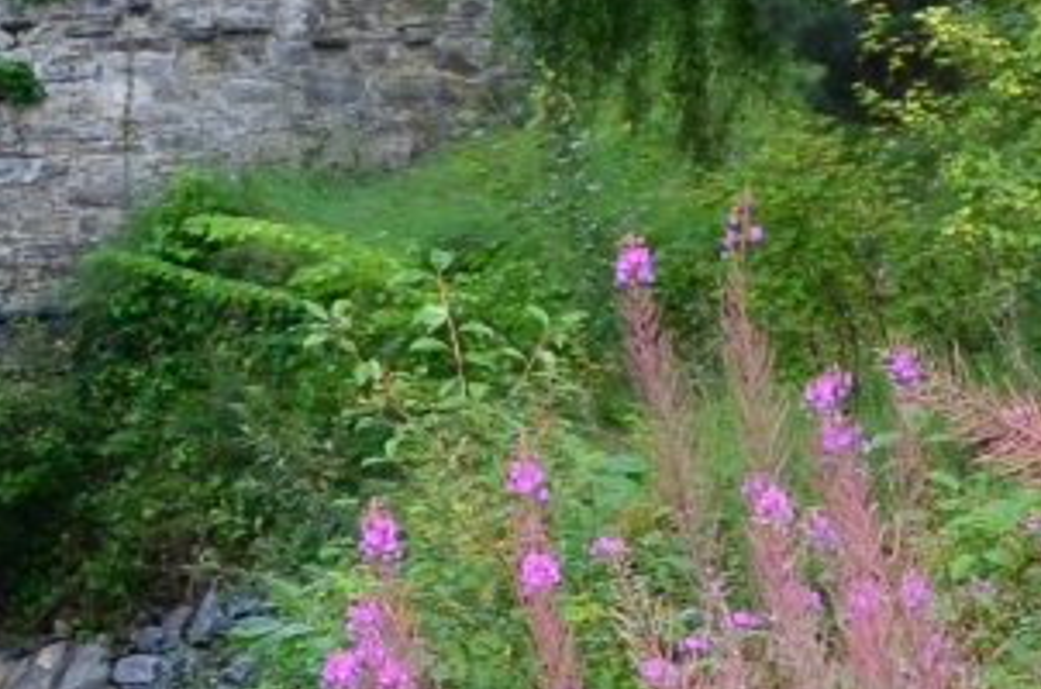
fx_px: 14226
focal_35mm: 493
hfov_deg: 4.1
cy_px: 322
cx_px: -941
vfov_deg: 2.8
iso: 400
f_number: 4.8
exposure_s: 1/320
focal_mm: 62
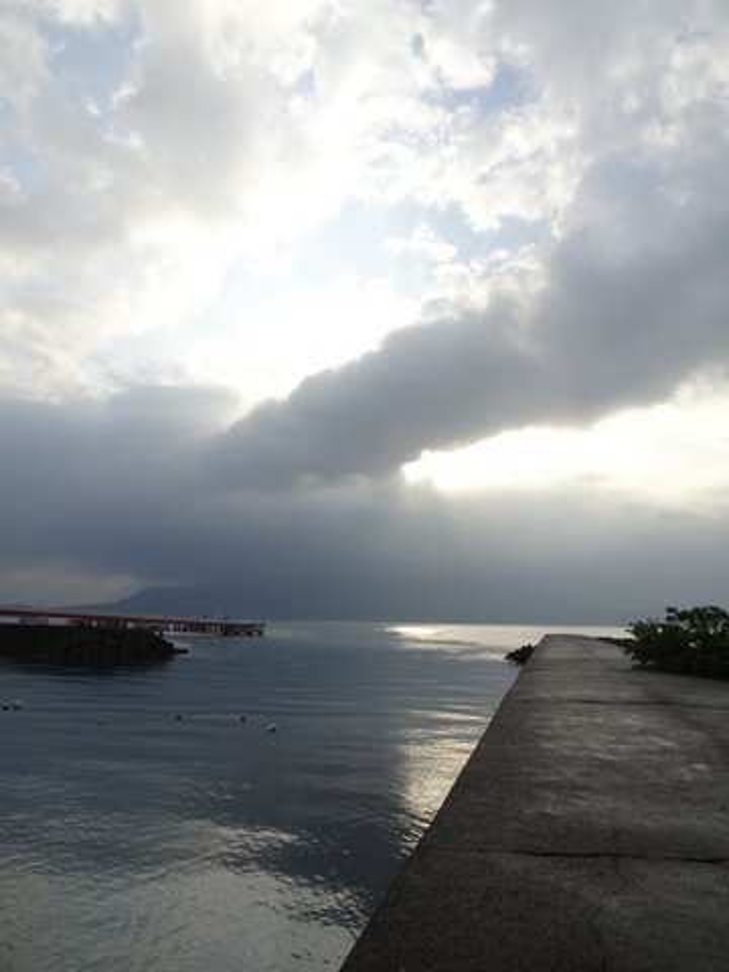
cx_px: 364
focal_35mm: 24
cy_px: 486
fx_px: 674
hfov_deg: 56.8
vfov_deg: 71.6
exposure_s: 1/800
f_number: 3.5
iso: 80
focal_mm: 4.1
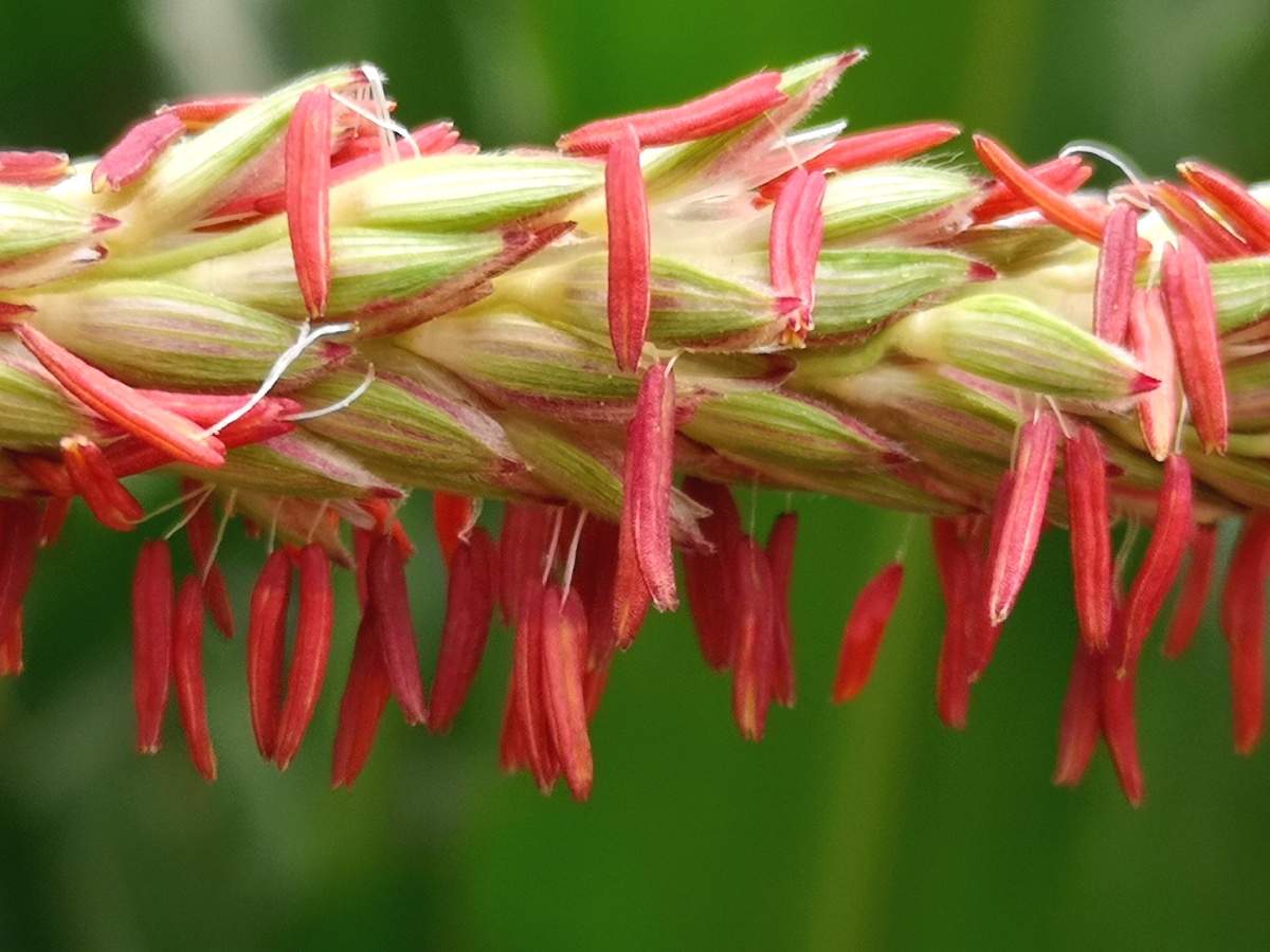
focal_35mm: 93
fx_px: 3412
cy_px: 476
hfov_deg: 21.1
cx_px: 635
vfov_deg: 15.9
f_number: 1.8
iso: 50
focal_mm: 5.58
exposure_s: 1/982
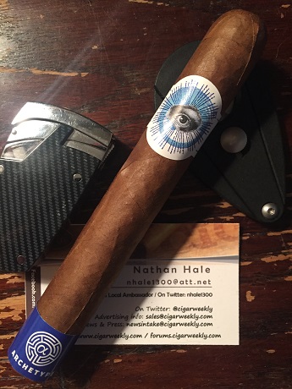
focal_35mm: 29
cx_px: 146
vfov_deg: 61.7
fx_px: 326
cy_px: 194
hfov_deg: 48.2
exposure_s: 1/24
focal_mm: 4.15
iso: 250
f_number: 2.2
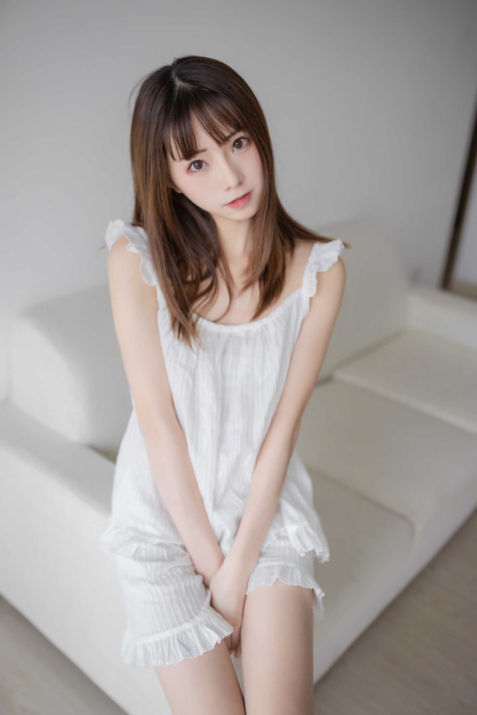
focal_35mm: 35
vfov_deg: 54.4
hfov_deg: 37.9
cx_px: 238
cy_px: 358
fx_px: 695
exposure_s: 1/200
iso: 160
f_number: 1.8
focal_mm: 35
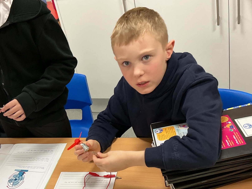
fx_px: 335
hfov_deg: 40.9
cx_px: 92
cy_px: 133
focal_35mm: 46
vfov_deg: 31.2
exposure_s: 1/60
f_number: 1.8
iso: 80
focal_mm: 3
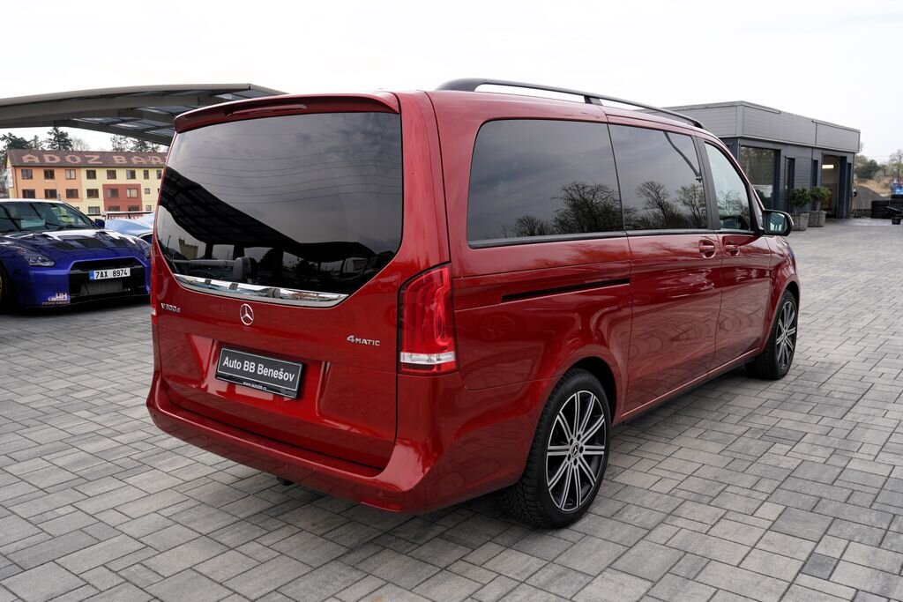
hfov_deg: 61.9
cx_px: 452
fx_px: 753
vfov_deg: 43.6
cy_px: 301
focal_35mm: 30
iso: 100
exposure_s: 1/125
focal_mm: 30
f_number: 5.6
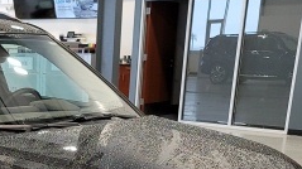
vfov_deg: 15.6
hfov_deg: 27.8
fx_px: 584
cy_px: 228
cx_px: 23
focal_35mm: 73
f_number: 1.8
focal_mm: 7
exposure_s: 1/60
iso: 398
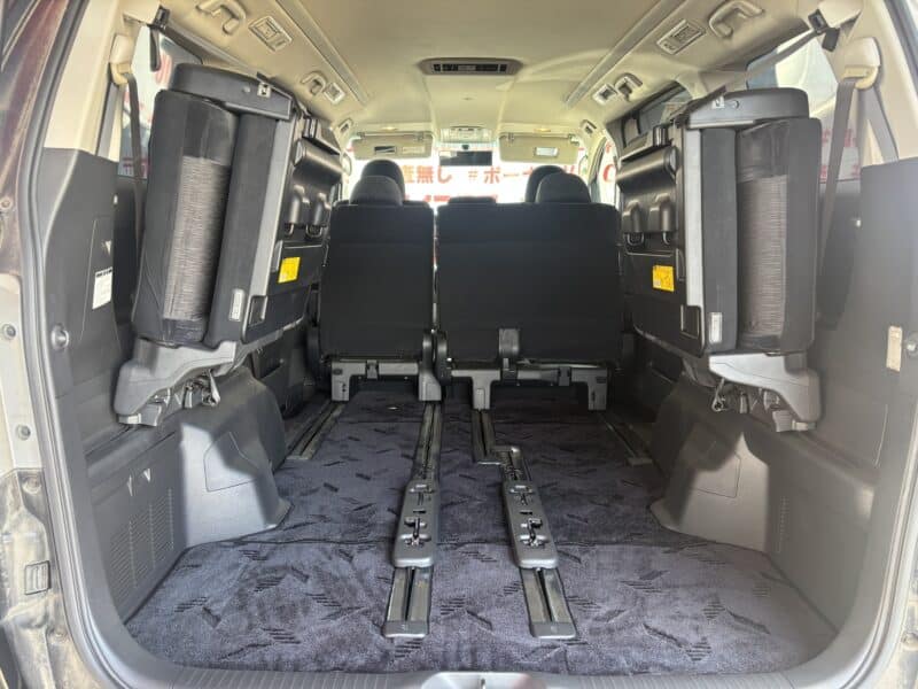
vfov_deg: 53.1
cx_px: 459
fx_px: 690
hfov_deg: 67.3
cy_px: 344
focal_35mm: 26
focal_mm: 5.96
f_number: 1.6
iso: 125
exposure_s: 1/64
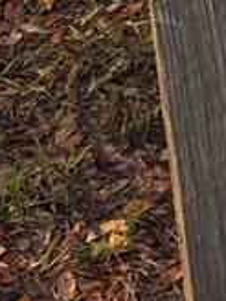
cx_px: 424
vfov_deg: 11.1
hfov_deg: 8.5
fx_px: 1462
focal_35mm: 168
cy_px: -206
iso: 25
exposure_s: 1/342
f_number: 1.8
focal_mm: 5.4
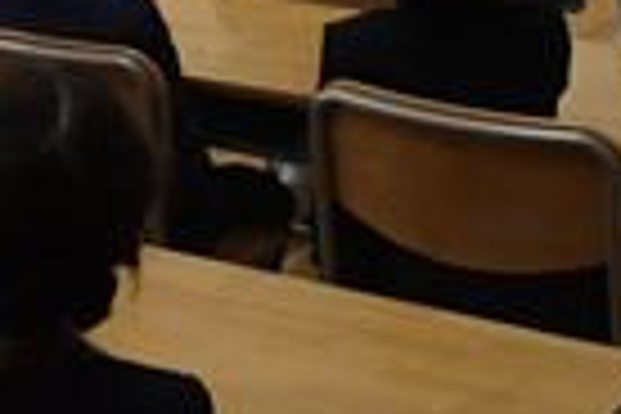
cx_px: -63
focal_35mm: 130
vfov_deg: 10.0
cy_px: -322
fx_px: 2242
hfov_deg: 15.4
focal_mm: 24
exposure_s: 1/320
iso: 3200
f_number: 9
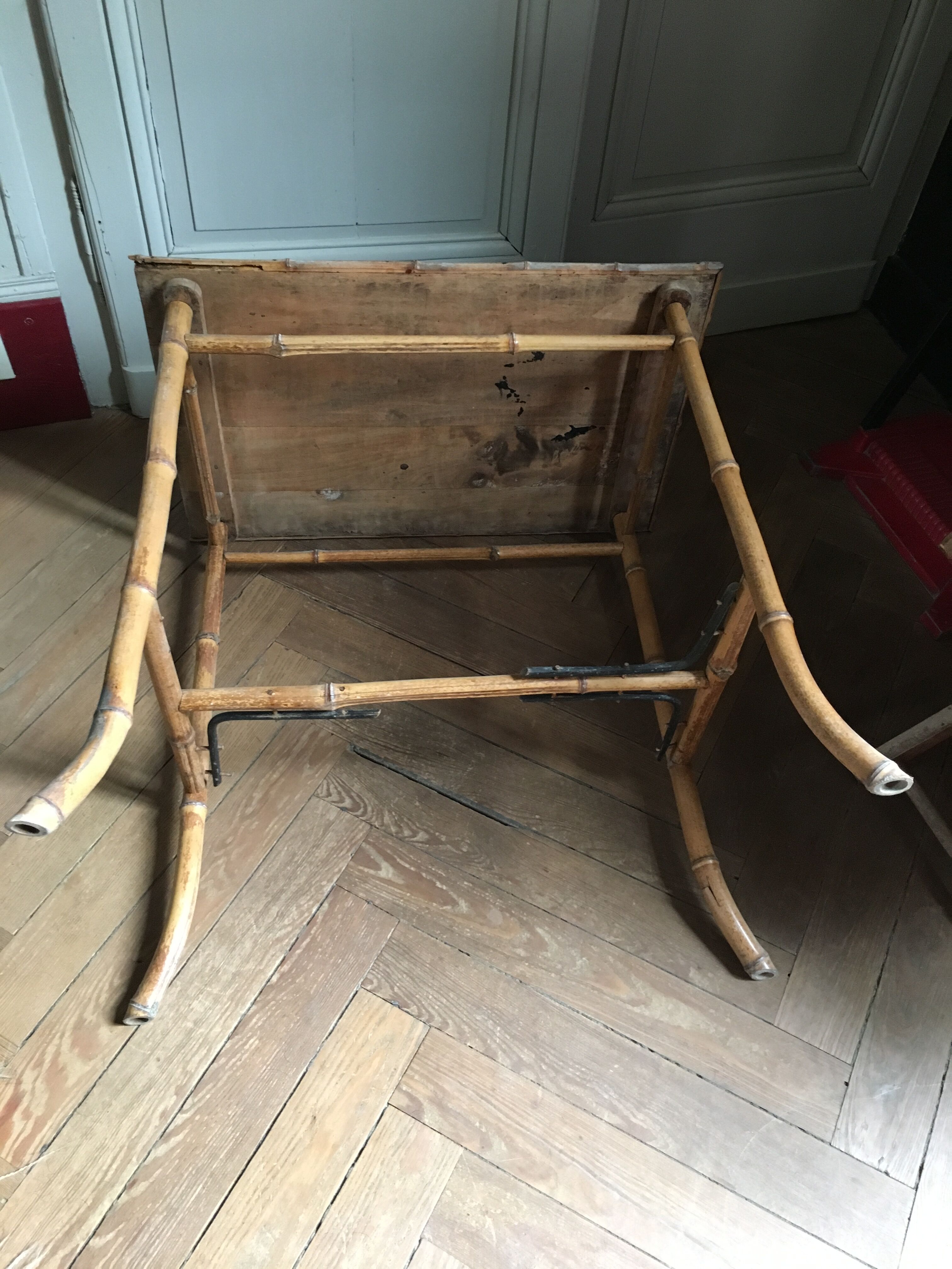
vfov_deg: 61.7
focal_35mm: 29
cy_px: 634
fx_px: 1063
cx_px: 476
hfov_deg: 48.2
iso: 250
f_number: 2.2
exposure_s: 1/33
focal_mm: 4.15
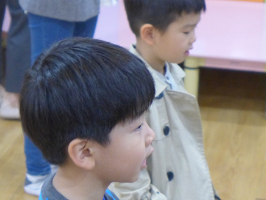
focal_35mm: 165
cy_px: 122
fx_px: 1268
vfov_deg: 9.0
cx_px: 121
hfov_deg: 12.0
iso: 800
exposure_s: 1/160
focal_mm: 17.7
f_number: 2.3
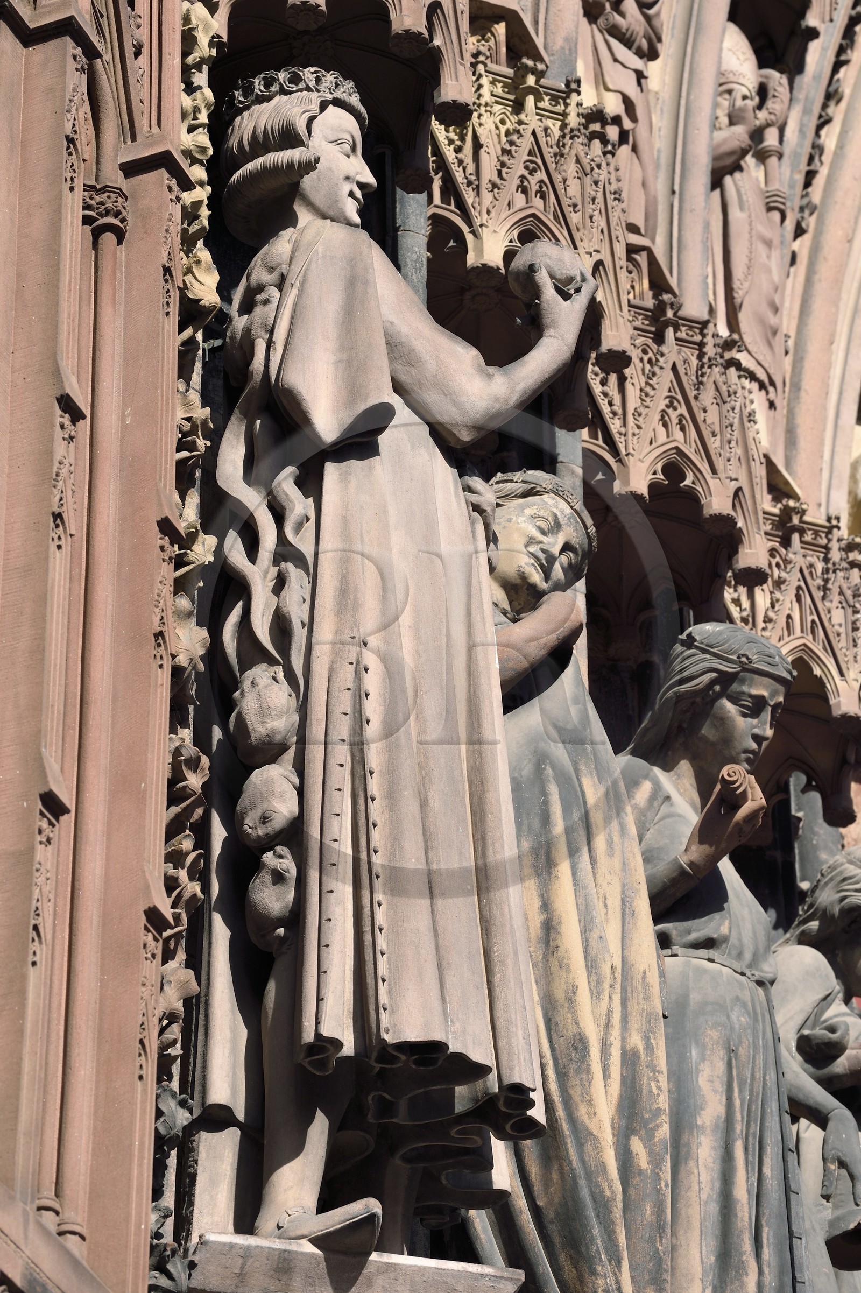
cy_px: 646
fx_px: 5026
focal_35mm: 140
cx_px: 430
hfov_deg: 9.8
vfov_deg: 14.7
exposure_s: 1/250
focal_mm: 140
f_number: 11
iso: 200
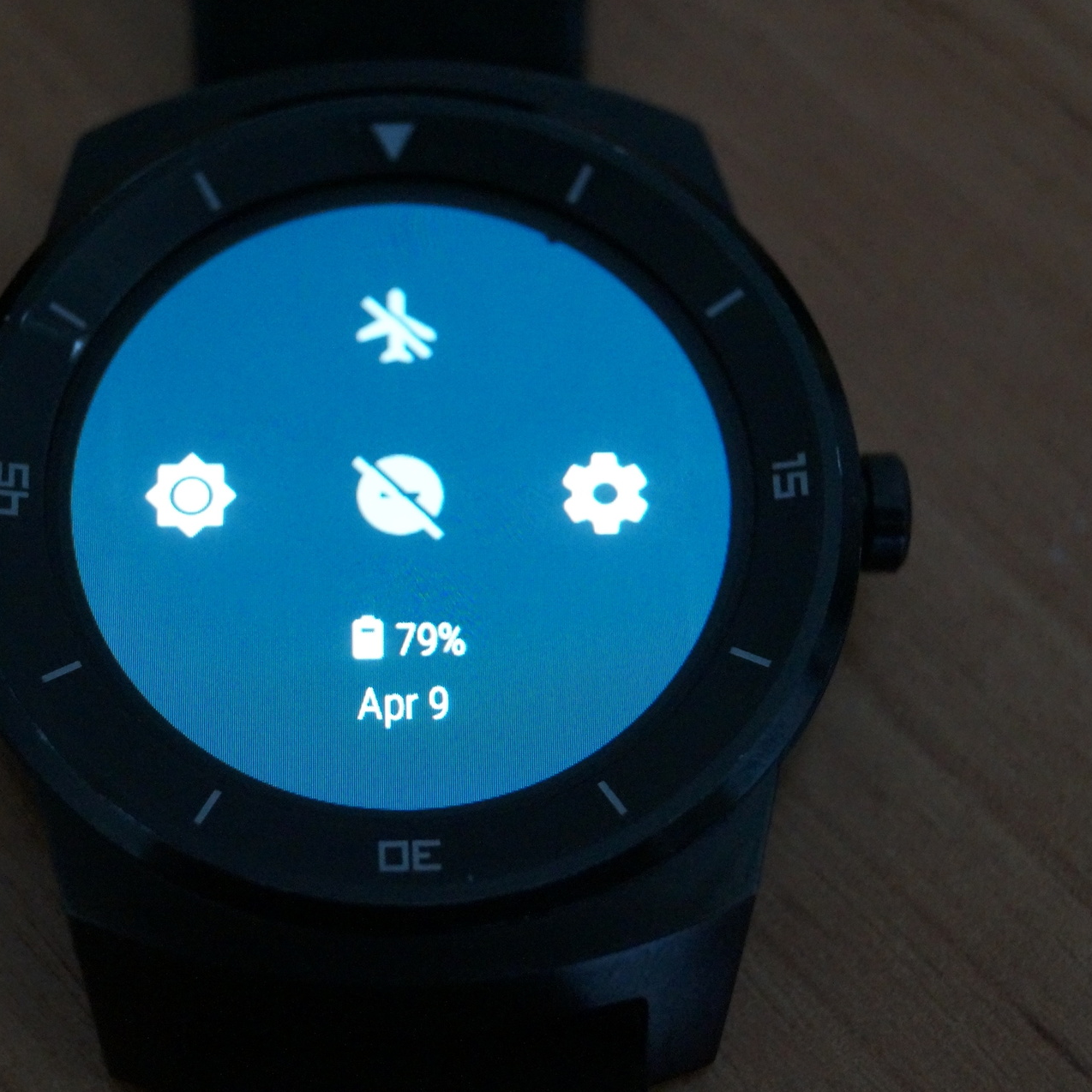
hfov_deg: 18.1
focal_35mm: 96
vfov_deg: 18.1
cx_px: 397
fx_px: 3426
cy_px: 546
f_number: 5.6
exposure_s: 1/50
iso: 3200
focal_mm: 50
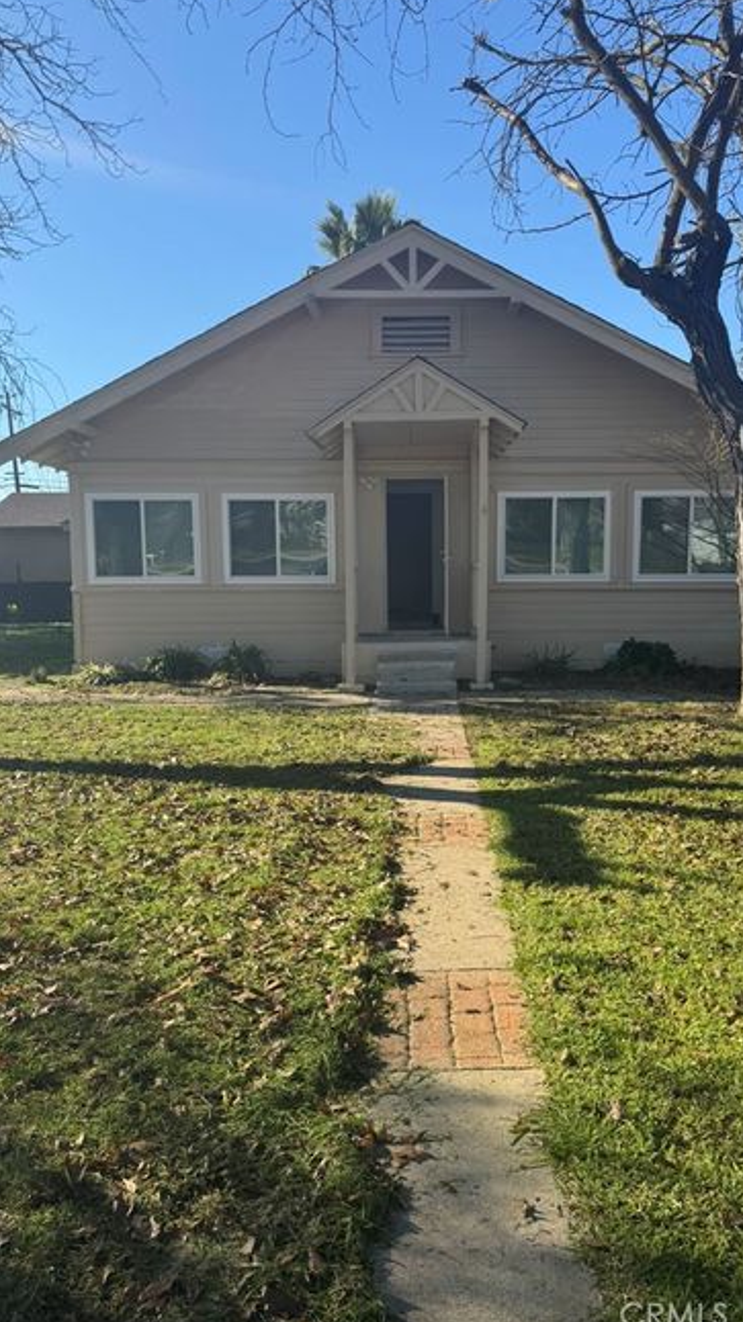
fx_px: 946
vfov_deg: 69.9
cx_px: 411
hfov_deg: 42.8
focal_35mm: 27
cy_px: 652
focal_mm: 6.76
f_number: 1.78
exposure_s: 1/2041
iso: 80
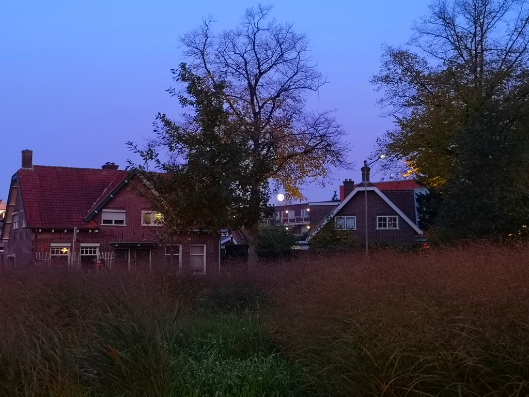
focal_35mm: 47
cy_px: 198
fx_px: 718
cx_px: 264
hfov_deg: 40.4
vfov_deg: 30.9
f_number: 1.8
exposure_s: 1/33.3
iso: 250
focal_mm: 3.95
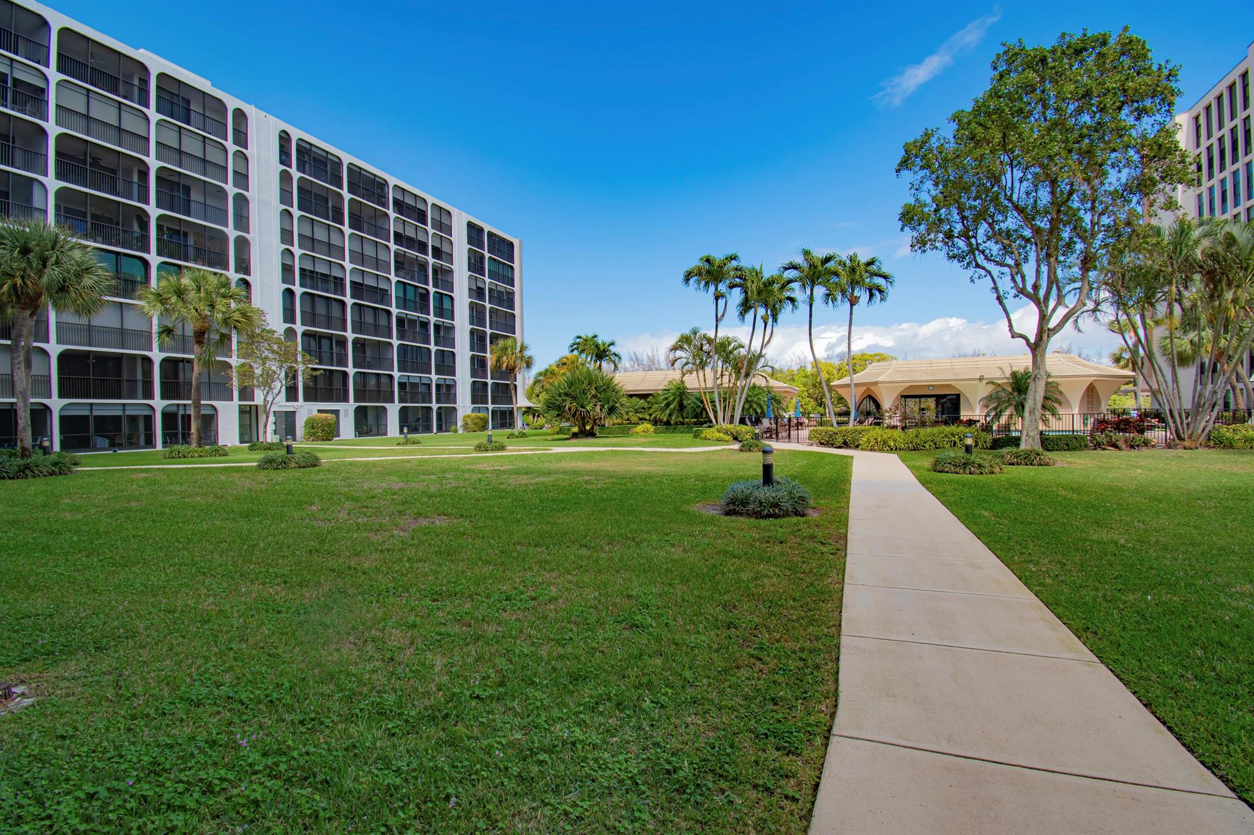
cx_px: 627
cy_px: 418
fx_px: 522
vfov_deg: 77.3
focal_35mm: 15
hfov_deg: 100.4
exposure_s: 1/320
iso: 200
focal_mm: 10
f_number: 9
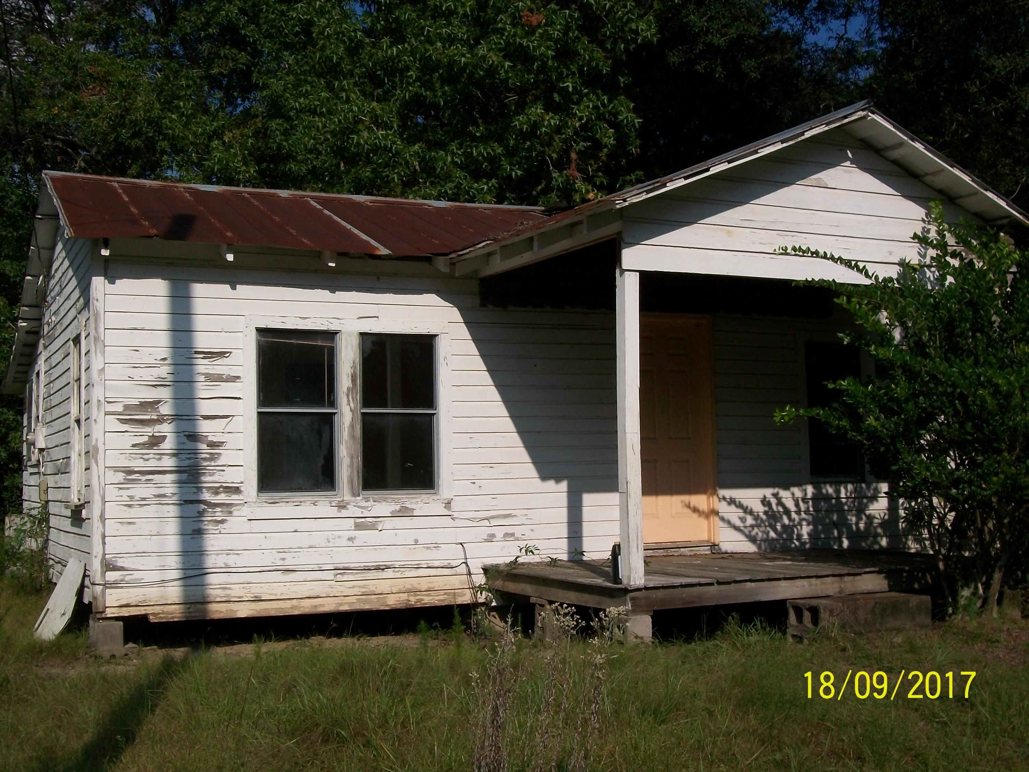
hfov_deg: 42.1
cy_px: 386
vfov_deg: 32.2
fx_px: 1338
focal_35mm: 45
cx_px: 514
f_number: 5.4
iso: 80
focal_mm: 7.6
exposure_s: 1/1000
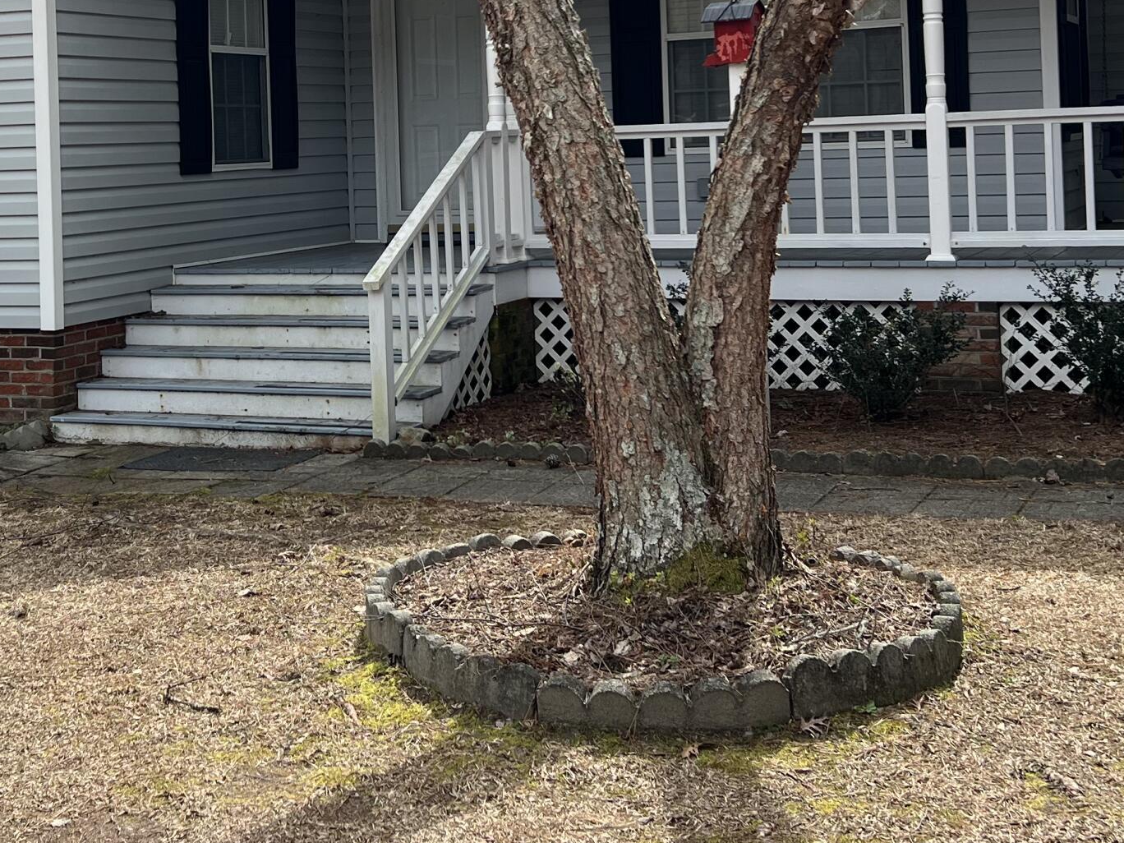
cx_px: 365
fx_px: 1851
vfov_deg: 25.1
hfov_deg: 33.5
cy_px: 143
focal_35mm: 57
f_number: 1.5
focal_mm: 5.7
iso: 50
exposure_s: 1/1779
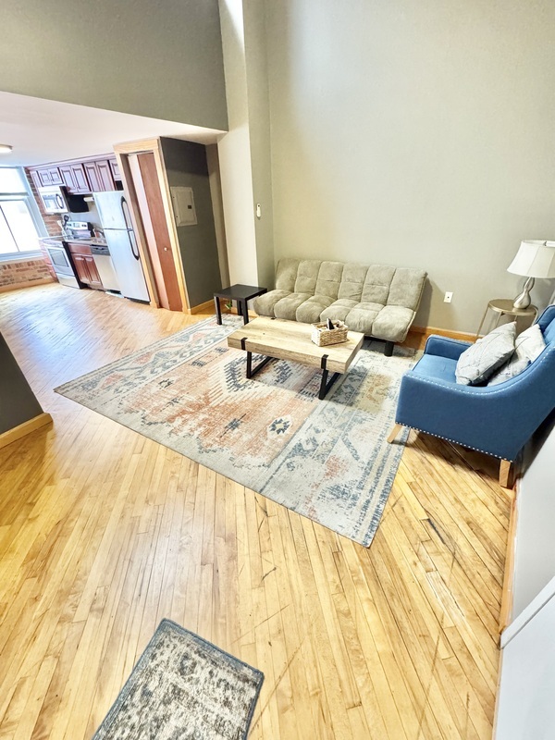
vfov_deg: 102.1
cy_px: 370
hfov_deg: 85.7
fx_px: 299
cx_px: 278
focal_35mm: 14
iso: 1000
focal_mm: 2.22
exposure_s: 1/60
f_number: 2.2
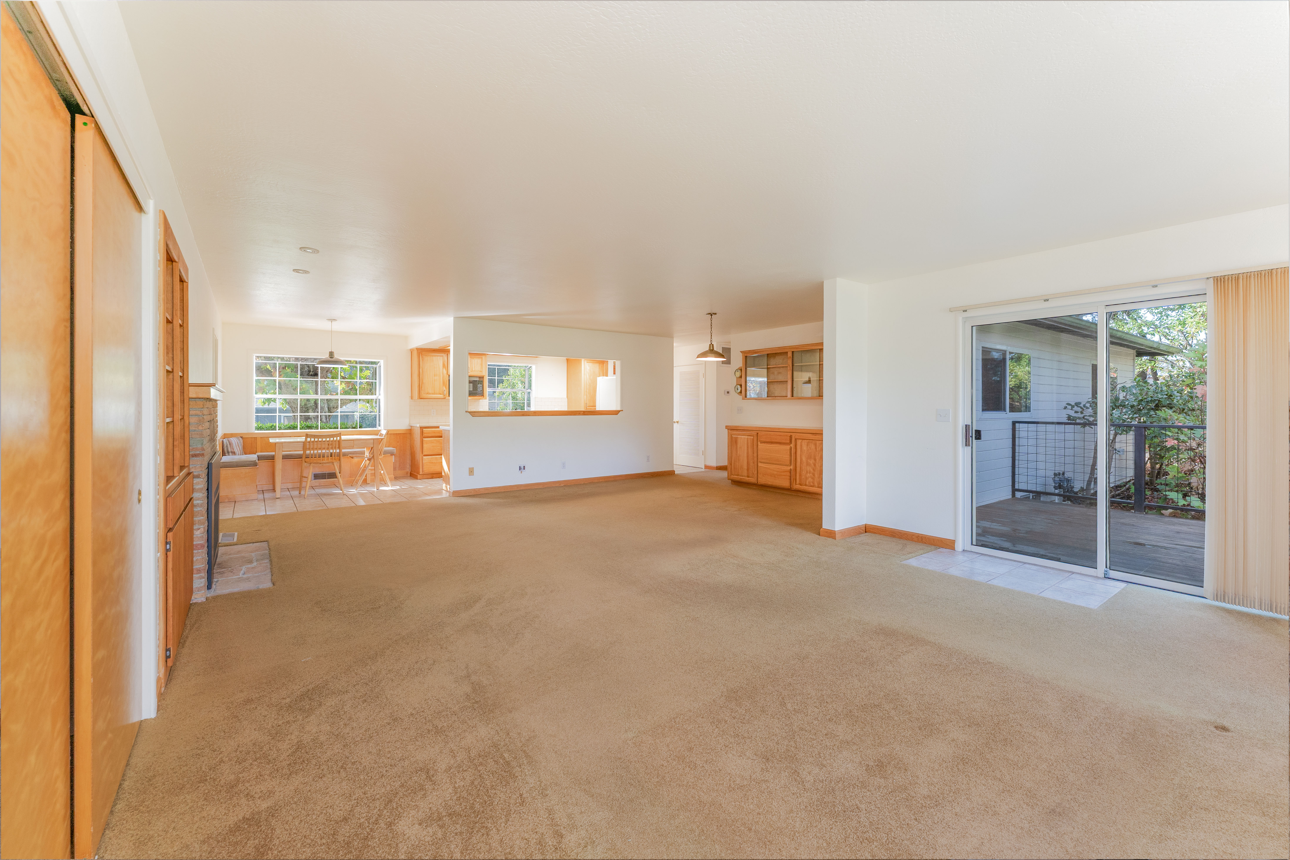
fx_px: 681
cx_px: 645
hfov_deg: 86.9
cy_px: 430
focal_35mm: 19
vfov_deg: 64.6
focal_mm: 19
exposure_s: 1/2000
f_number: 8
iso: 320
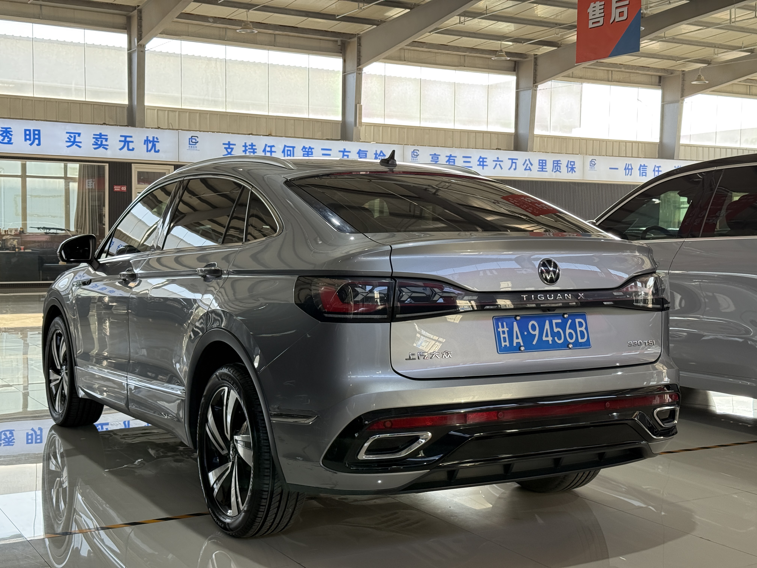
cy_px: 284
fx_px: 1050
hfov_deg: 39.7
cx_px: 378
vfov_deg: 30.3
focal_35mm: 48
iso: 80
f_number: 1.78
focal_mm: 6.76
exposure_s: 1/280
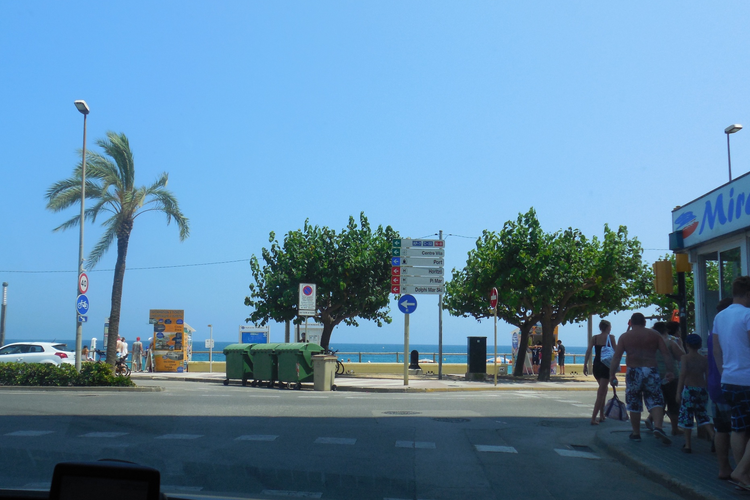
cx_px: 357
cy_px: 262
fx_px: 708
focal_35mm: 34
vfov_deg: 38.9
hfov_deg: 55.8
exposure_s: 1/1000
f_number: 3.8
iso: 125
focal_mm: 5.3
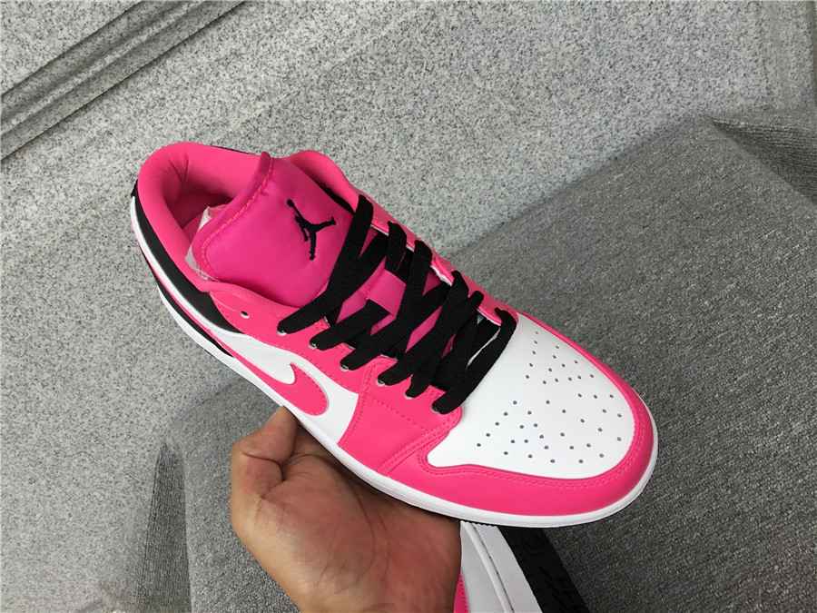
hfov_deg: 58.4
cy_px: 306
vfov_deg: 45.4
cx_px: 408
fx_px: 732
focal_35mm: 31
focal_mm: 3.3
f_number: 2.4
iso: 25
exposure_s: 1/338
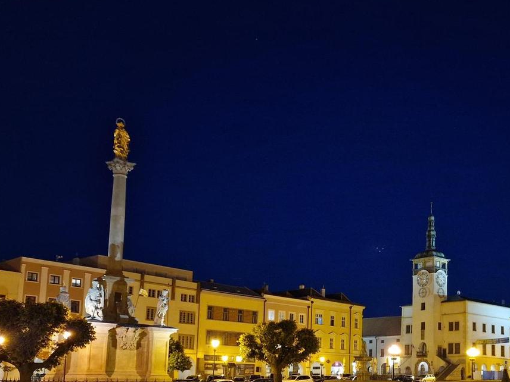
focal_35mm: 43
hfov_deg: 42.5
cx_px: 382
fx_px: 634
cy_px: 302
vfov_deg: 32.7
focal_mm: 6.4
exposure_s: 1/25
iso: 1000
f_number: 1.8
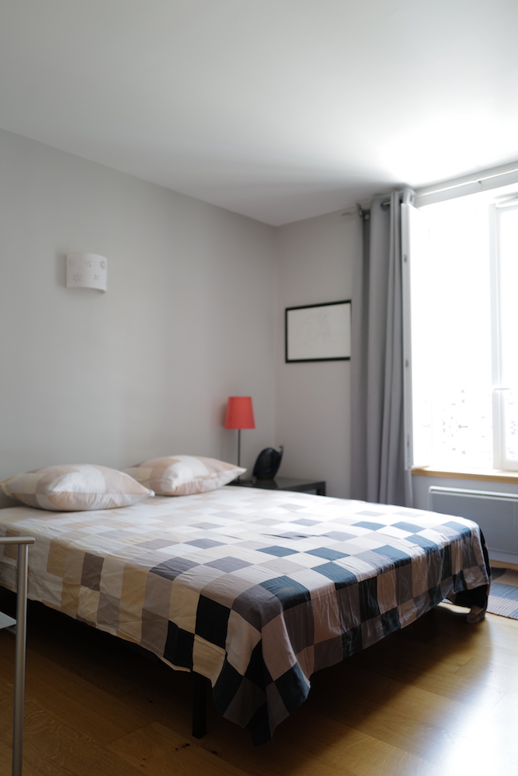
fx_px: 604
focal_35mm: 28
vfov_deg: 65.5
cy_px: 388
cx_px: 259
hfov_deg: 46.4
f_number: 1.7
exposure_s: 1/50
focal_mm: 28
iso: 250
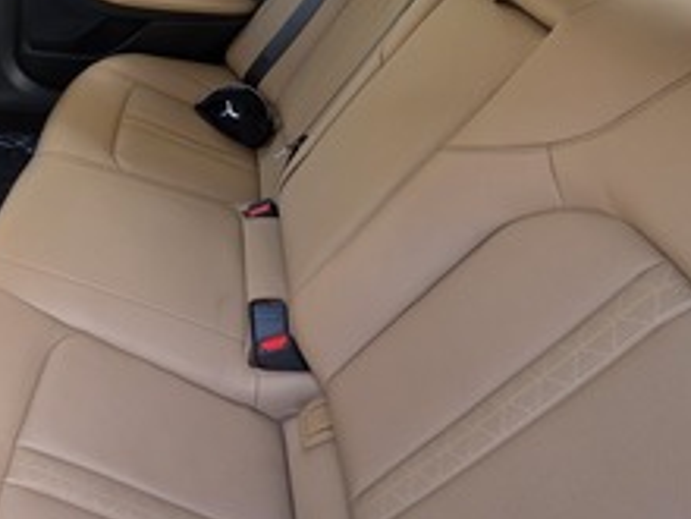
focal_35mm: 27
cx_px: 133
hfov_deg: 59.9
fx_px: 539
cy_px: 33
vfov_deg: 45.5
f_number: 1.9
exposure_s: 1/100
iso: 100
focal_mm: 2.2
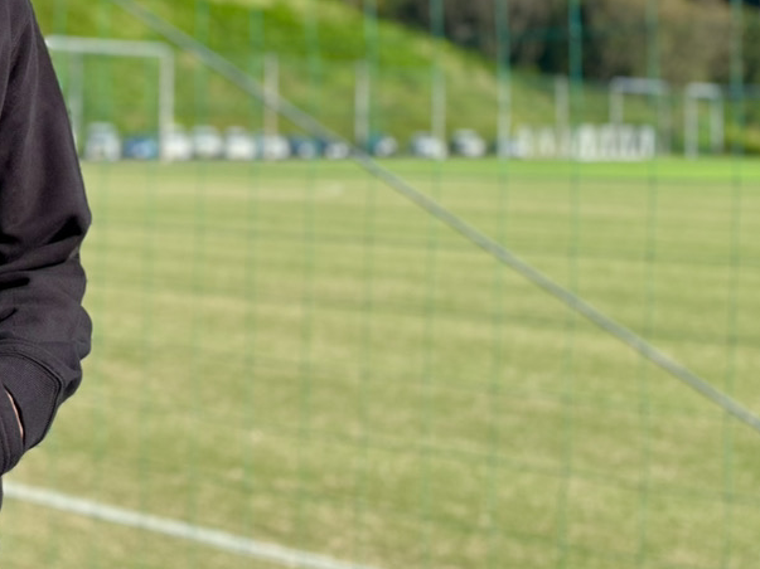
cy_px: 76
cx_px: -108
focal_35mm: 69
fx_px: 1515
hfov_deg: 25.7
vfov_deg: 20.9
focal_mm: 5.96
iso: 50
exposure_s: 1/1477
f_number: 1.6
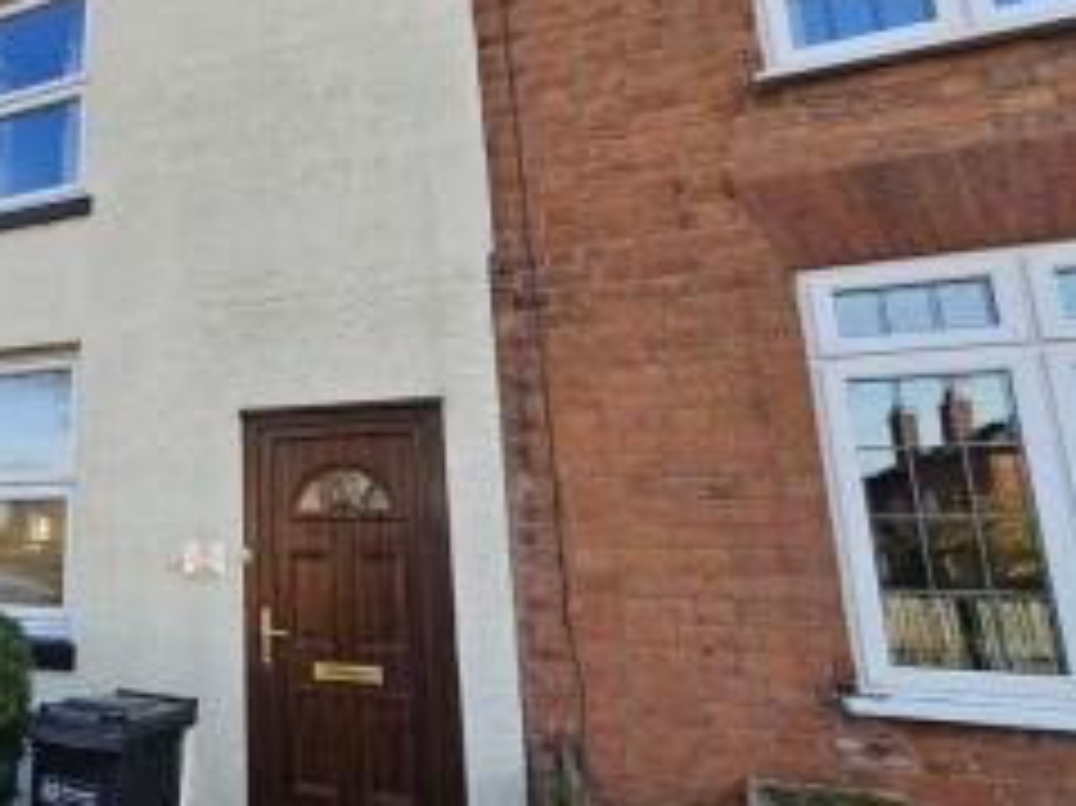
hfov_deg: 63.6
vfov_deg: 58.8
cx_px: 137
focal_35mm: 23
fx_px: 715
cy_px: 403
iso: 50
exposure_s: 1/311
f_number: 2.2
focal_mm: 2.2
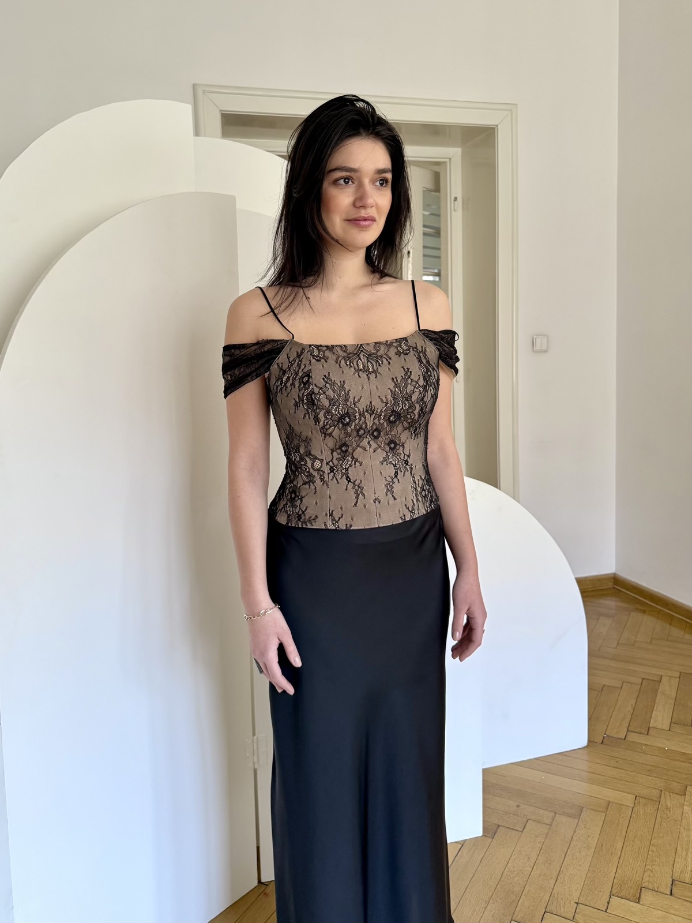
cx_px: 346
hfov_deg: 56.8
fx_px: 640
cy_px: 462
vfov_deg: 71.6
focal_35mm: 24
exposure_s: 1/87
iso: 200
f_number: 1.78
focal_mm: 6.76
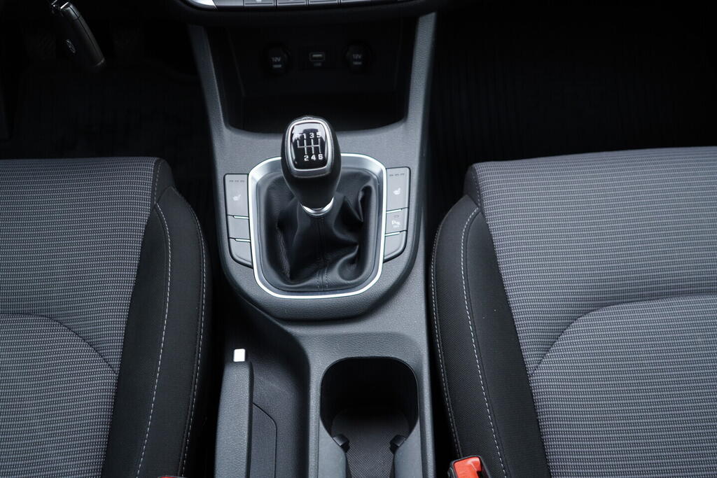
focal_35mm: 36
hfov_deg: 53.1
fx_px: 717
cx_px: 358
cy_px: 239
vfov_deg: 36.9
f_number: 2.8
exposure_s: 1/40
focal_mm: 24
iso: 320
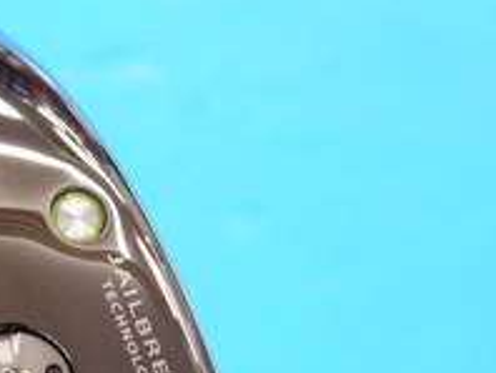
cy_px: 466
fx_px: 3888
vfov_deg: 5.5
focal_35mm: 271
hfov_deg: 7.2
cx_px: -220
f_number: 5.6
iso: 800
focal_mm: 42
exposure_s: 1/60
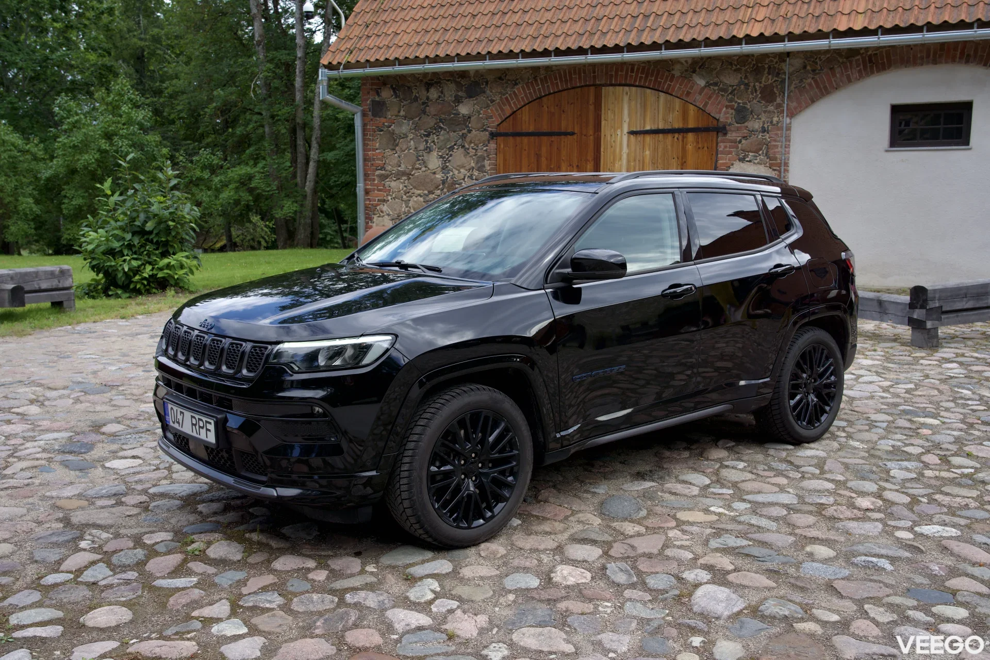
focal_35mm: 34
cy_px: 330
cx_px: 495
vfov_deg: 38.9
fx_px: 935
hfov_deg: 55.8
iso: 200
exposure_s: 1/320
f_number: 6.3
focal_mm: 34
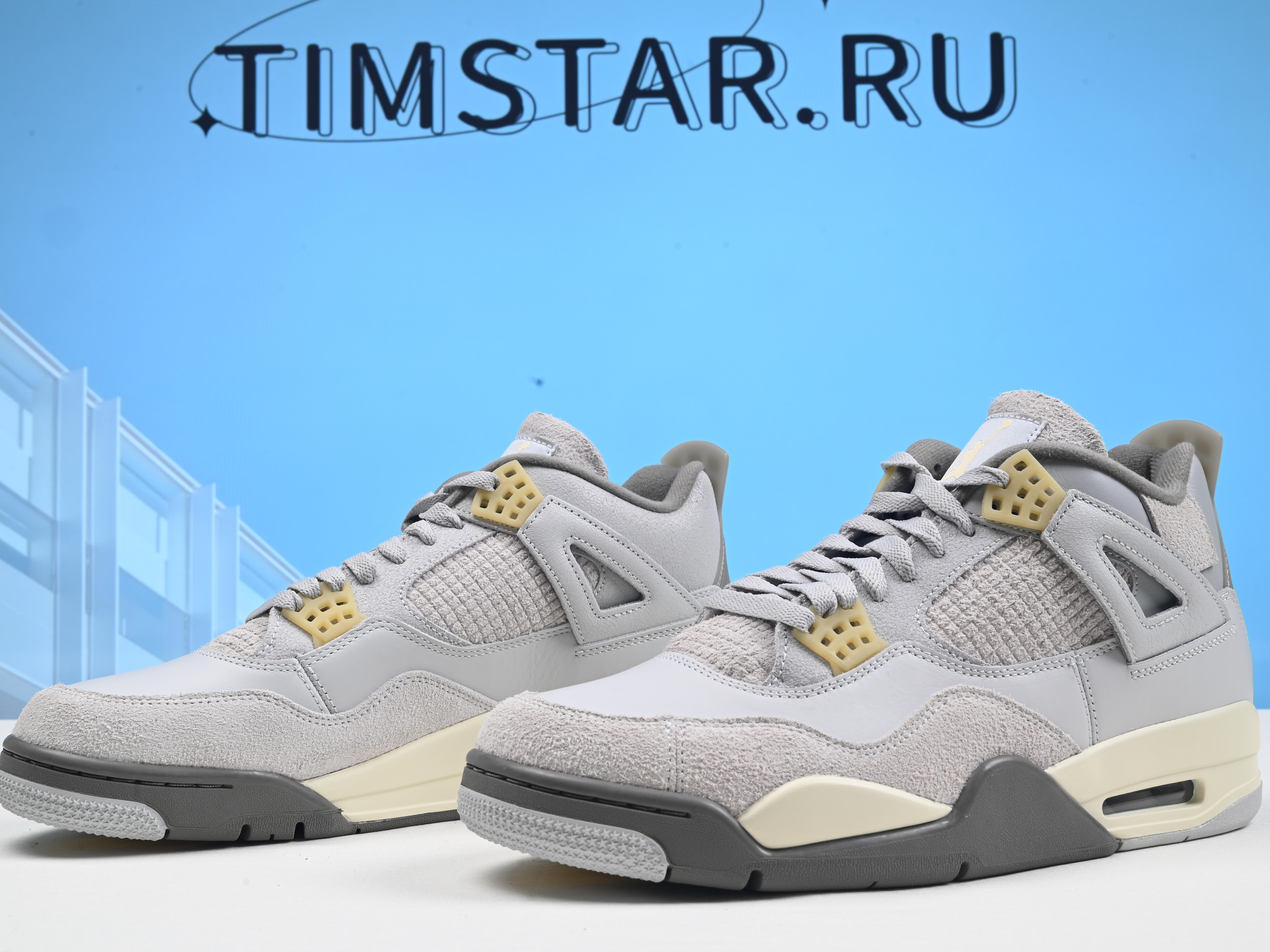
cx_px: 625
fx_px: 1614
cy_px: 471
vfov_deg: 32.9
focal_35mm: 44
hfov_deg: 42.9
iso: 100
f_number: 16
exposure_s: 1/2.5
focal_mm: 40
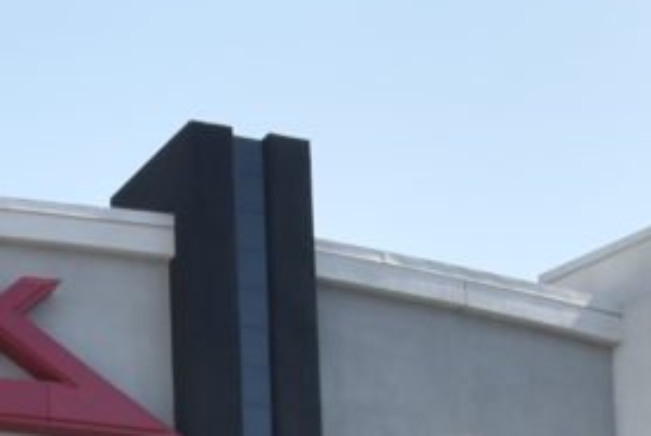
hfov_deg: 6.8
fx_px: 5195
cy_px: 1555
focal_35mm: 287
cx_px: -974
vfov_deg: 4.5
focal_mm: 26
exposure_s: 1/400
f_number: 10
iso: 200
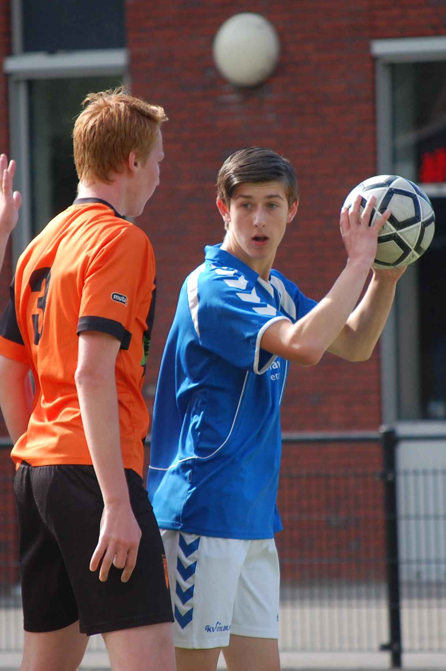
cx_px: 223
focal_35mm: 270
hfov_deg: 5.1
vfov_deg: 7.6
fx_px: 5026
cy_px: 336
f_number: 5.6
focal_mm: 180
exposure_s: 1/640
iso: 400
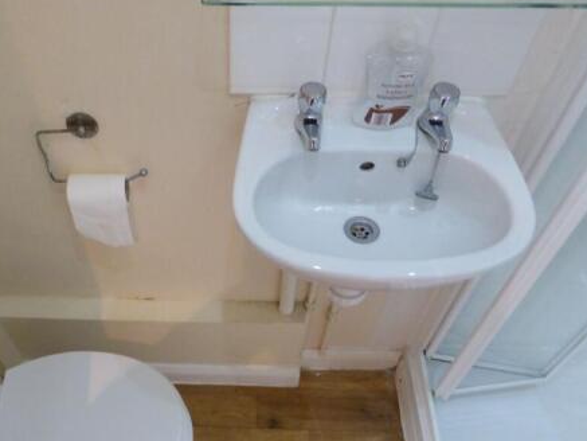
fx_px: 543
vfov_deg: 43.7
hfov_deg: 56.1
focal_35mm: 32
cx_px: 218
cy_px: 283
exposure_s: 1/4
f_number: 4.5
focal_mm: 4.3
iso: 500
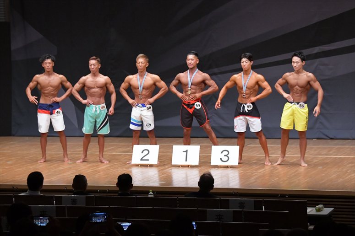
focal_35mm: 150
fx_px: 1478
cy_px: 118
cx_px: 178
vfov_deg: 9.1
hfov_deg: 13.7
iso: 6400
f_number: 5.6
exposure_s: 1/400
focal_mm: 100
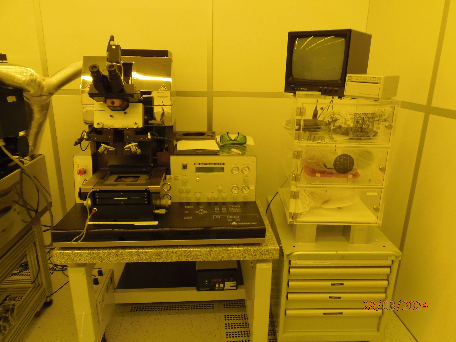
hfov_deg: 71.6
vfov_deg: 56.8
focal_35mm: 24
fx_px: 316
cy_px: 171
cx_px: 228
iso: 160
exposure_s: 1/30
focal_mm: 4.3
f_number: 2.9
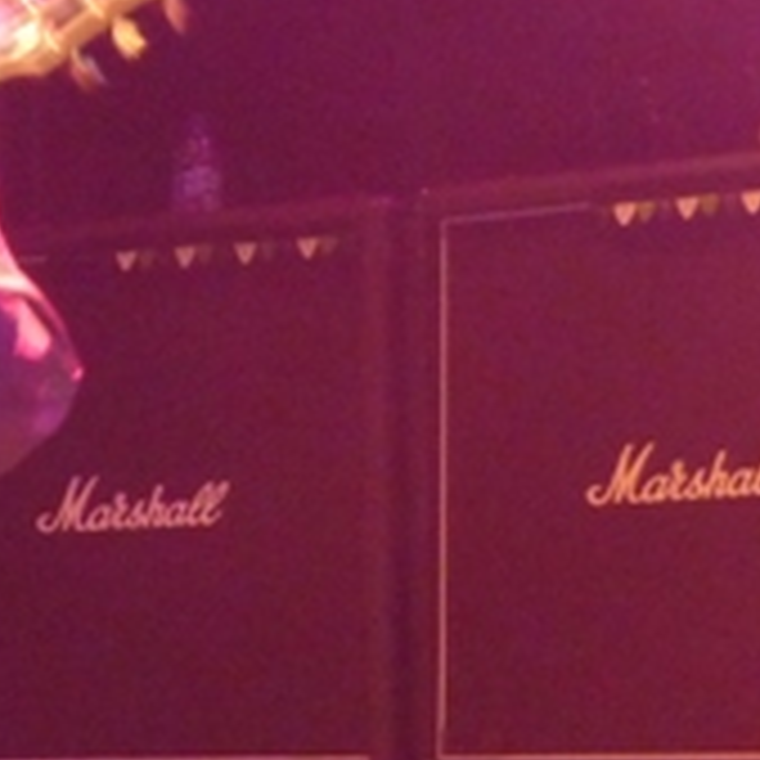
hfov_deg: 10.6
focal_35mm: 161
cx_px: -306
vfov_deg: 10.8
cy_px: 679
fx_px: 3999
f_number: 3.6
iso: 400
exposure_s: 1/15
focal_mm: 6.5
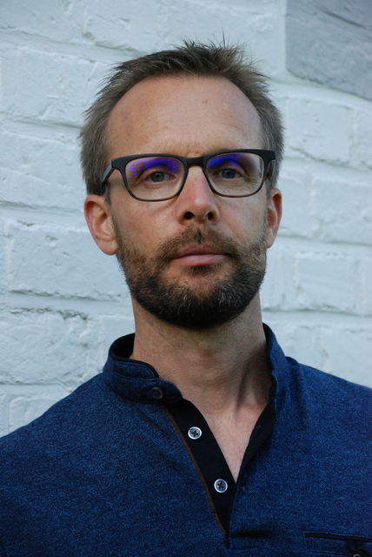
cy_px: 278
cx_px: 186
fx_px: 2088
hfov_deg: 10.2
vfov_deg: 15.2
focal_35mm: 135
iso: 1000
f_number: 5.6
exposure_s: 1/500
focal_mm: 90
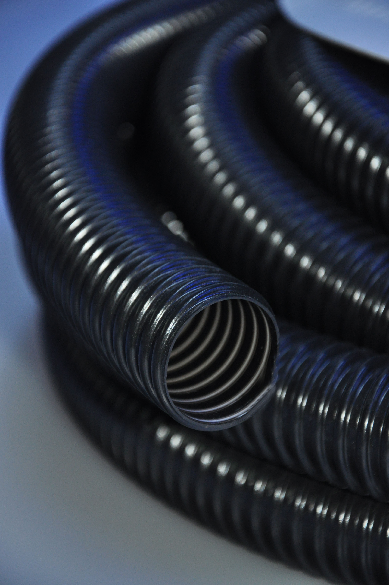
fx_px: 2559
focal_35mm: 158
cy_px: 292
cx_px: 194
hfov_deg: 8.7
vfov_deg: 13.1
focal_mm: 105
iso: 800
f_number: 5.6
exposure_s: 1/60
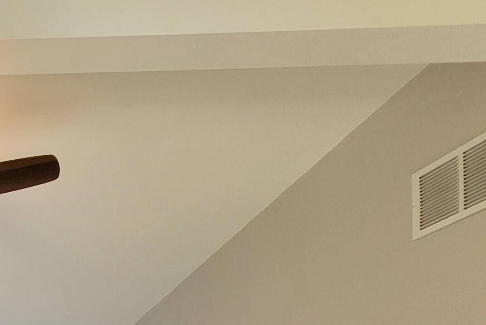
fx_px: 513
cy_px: 461
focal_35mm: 38
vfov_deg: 27.1
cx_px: -138
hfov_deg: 35.5
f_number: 2.2
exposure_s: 1/60
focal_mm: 1.74
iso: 200
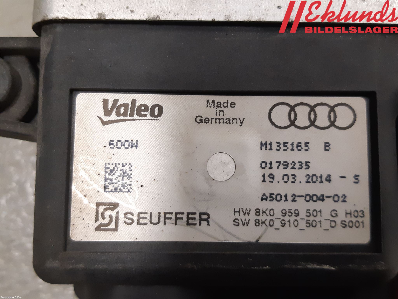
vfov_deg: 53.1
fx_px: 299
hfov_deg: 67.3
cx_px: 199
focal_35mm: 26
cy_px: 150
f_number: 1.7
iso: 200
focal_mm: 3.93
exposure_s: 1/50
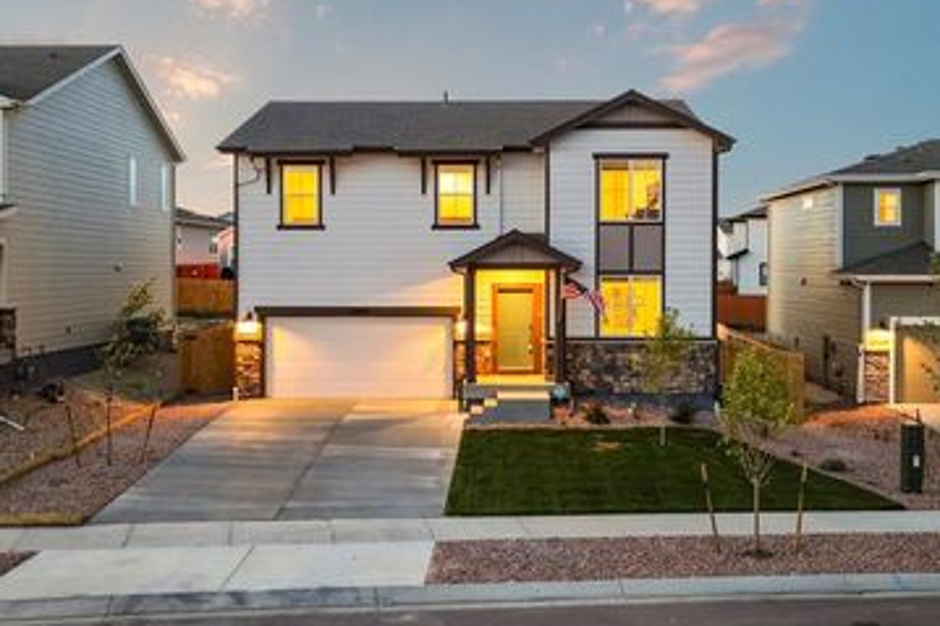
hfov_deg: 49.6
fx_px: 1018
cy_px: 274
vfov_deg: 34.1
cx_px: 487
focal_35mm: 39
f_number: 2
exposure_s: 1/13
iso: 1000
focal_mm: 14.45
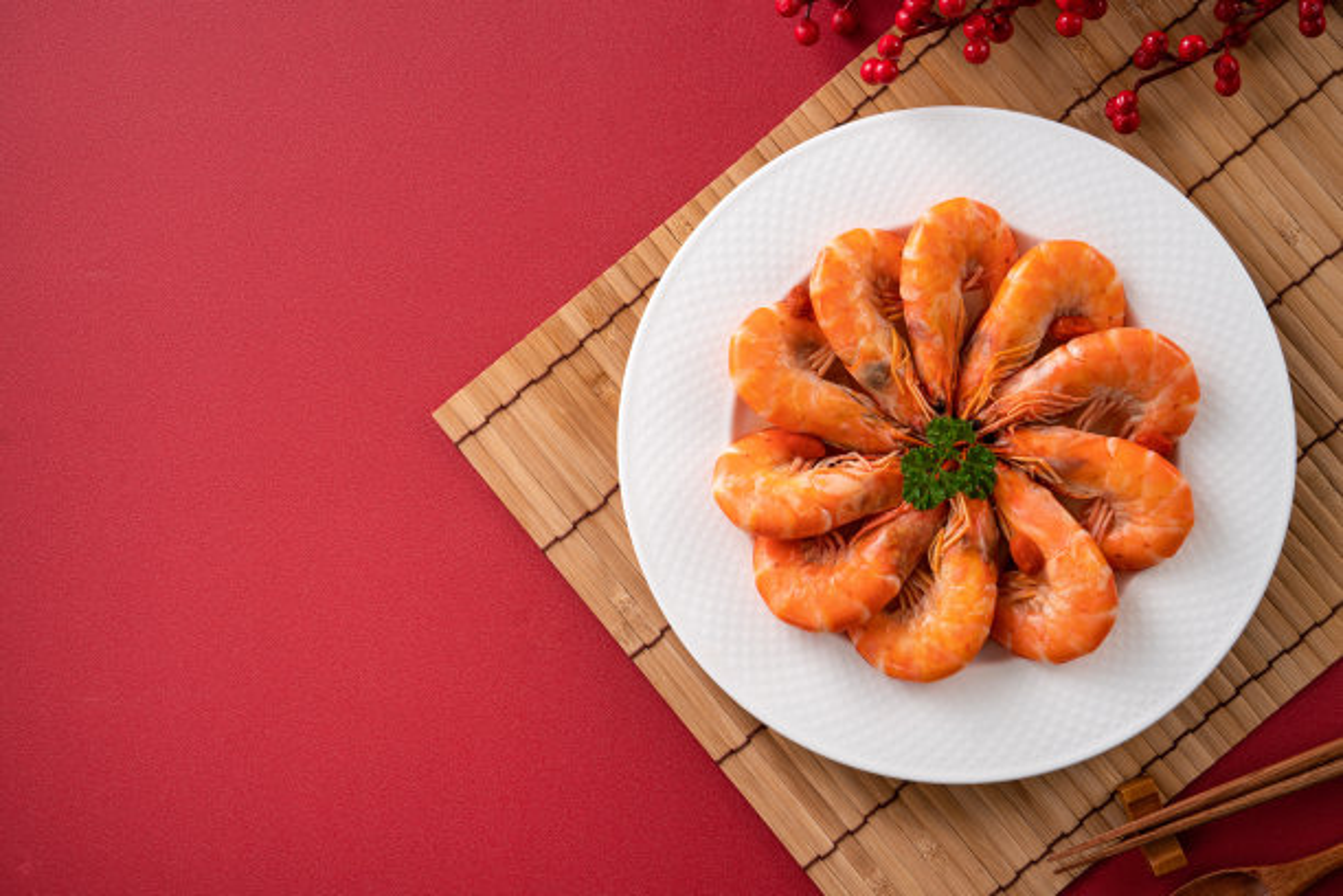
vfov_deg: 17.5
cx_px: 672
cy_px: 448
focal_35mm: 78
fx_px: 2910
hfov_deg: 26.0
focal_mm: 78
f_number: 10
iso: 100
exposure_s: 1/160
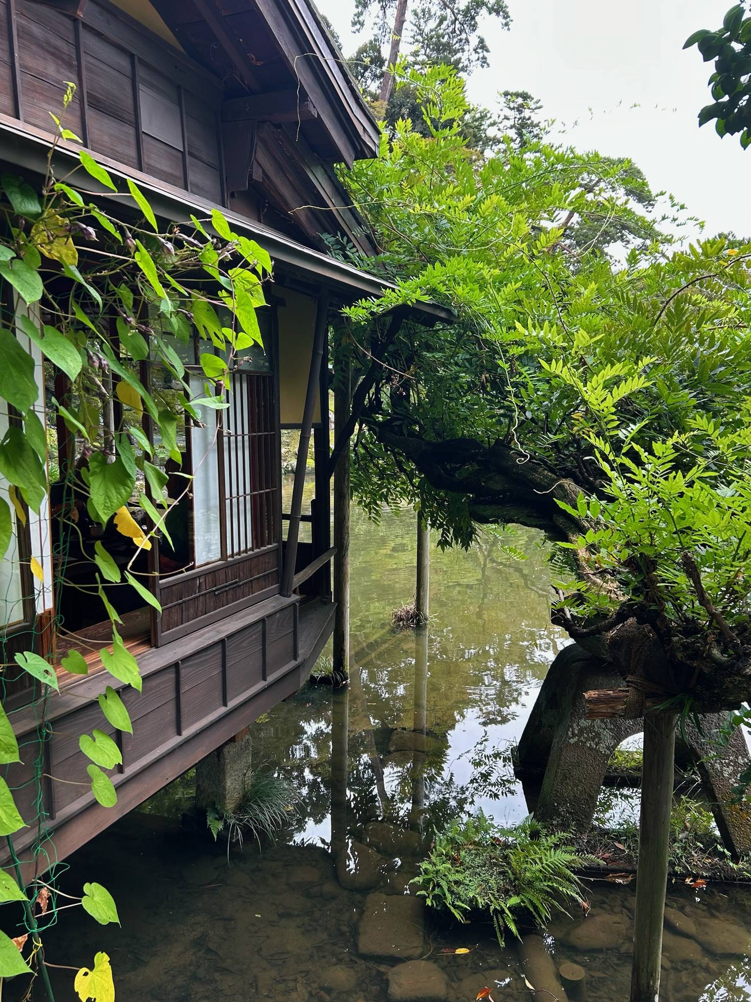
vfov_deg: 67.3
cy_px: 501
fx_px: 752
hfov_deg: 53.1
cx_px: 376
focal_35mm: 26
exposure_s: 1/163
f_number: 1.5
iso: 40
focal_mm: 5.7
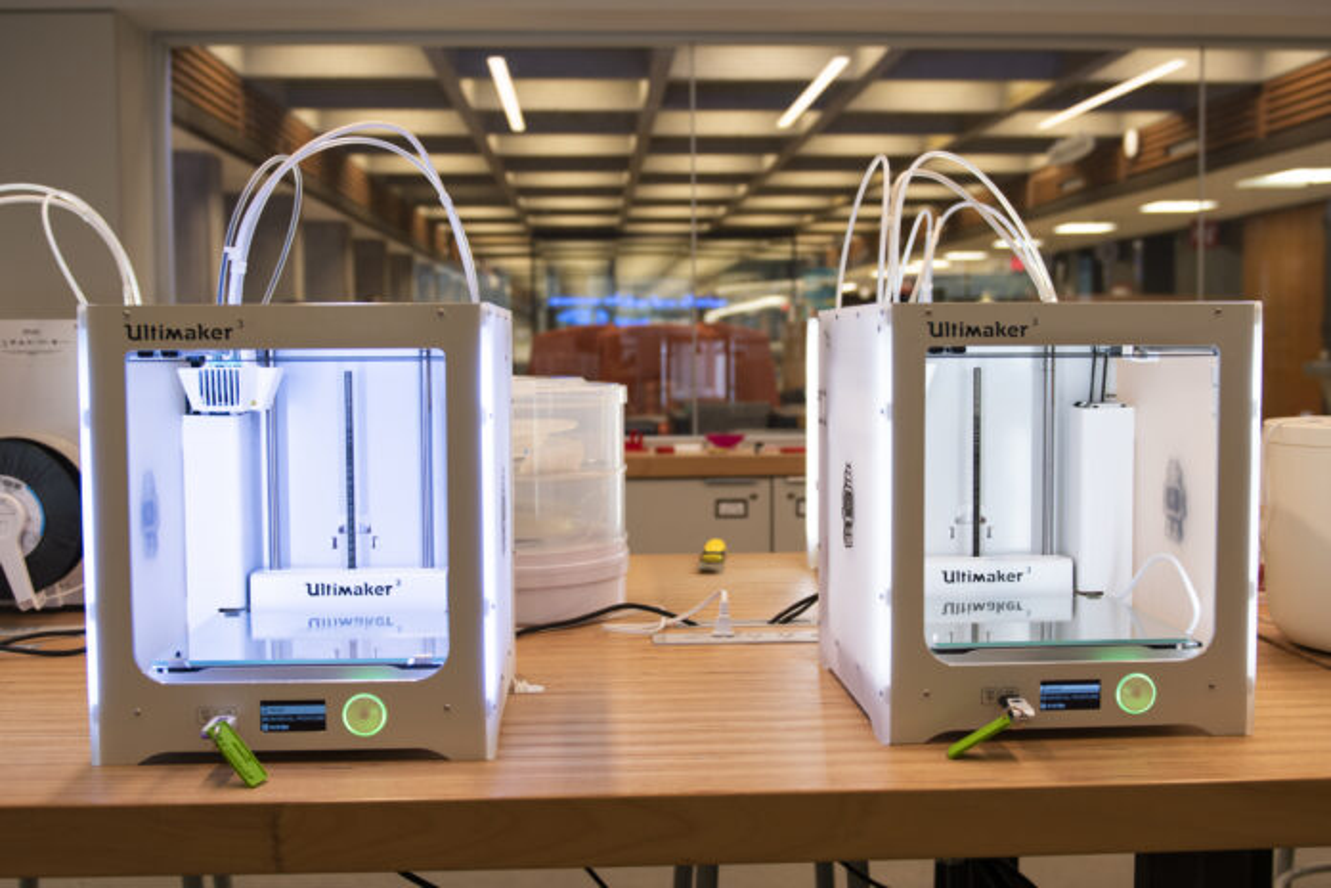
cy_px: 444
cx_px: 666
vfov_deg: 33.0
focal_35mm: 40
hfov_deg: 47.9
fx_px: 1497
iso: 100
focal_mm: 27
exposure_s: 1/80
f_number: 2.8
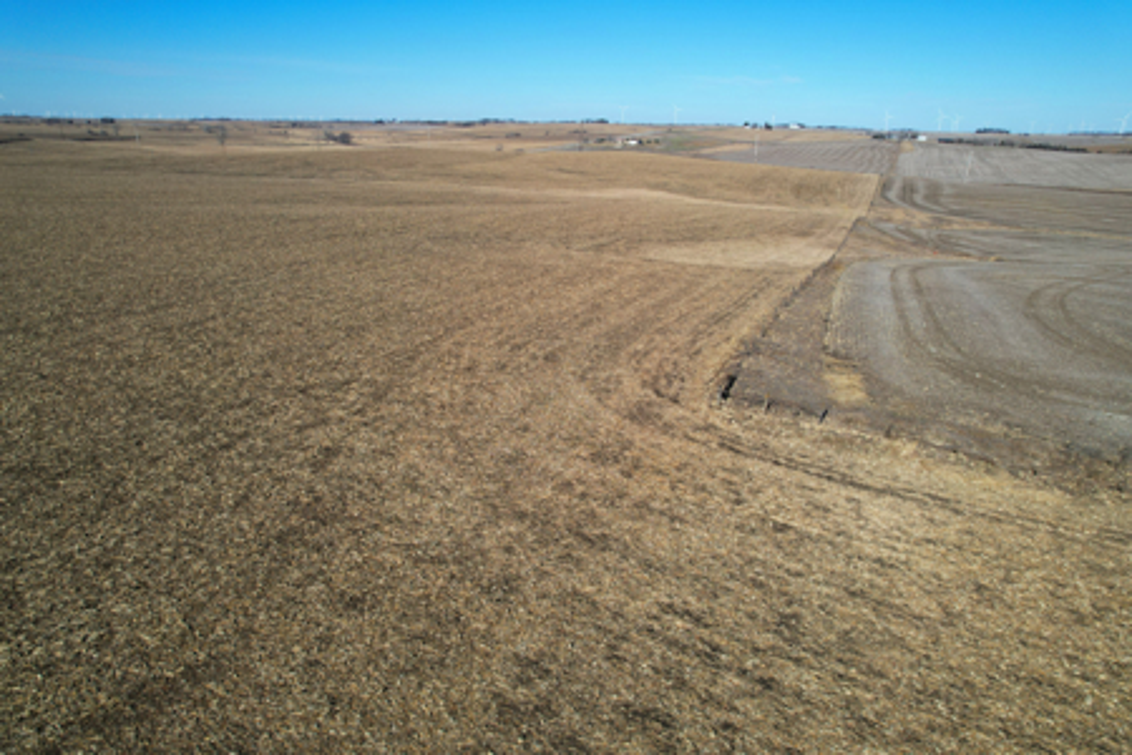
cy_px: 378
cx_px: 566
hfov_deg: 78.6
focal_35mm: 22
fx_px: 692
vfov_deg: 57.2
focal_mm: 8.38
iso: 110
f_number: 2.8
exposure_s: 1/2500
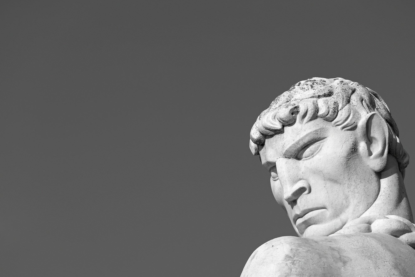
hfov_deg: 8.9
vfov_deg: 5.9
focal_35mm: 232
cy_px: 154
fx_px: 2674
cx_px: 204
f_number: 5.6
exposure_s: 1/600
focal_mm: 128
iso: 100
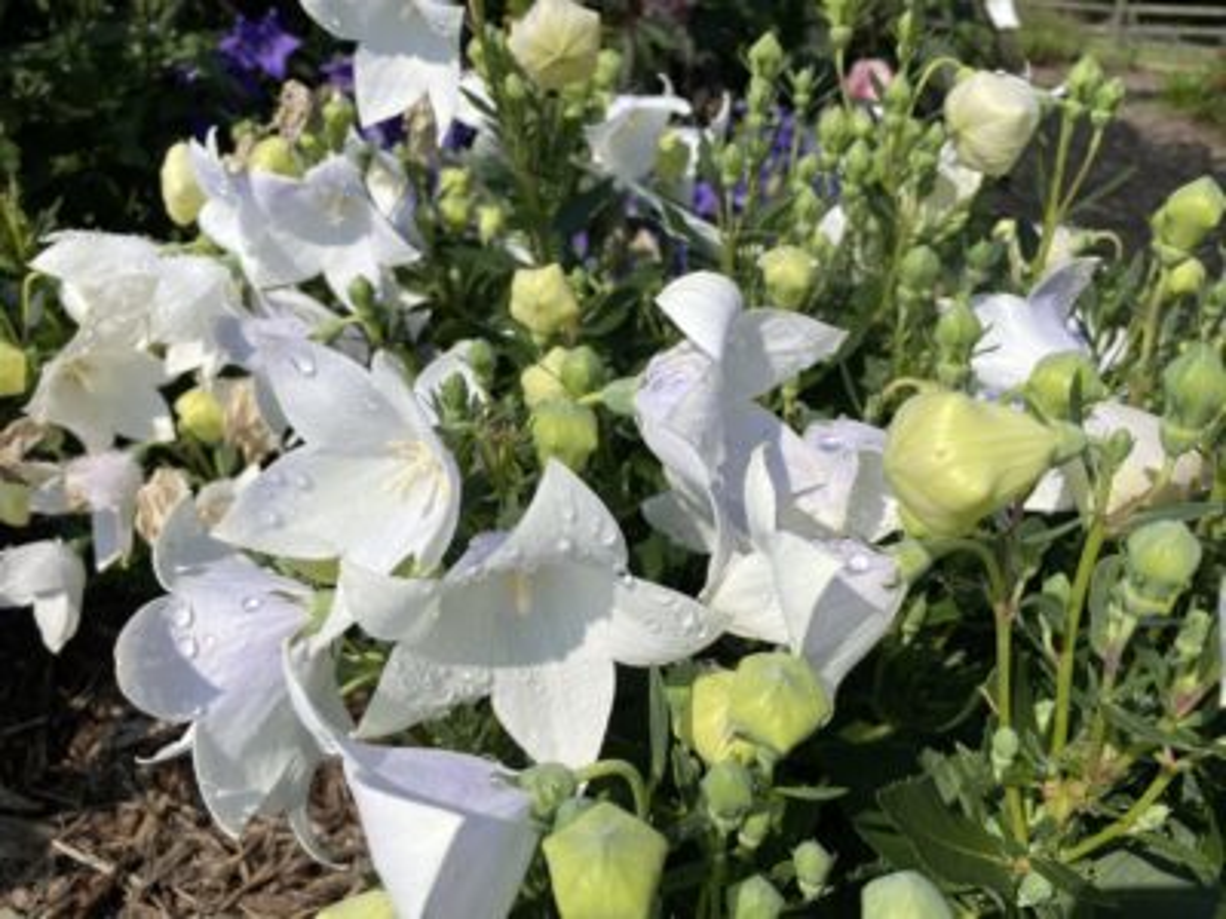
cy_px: 460
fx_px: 921
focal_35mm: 26
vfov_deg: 53.1
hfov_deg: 67.3
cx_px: 613
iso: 32
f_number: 1.8
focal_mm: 4.25
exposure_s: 1/5025
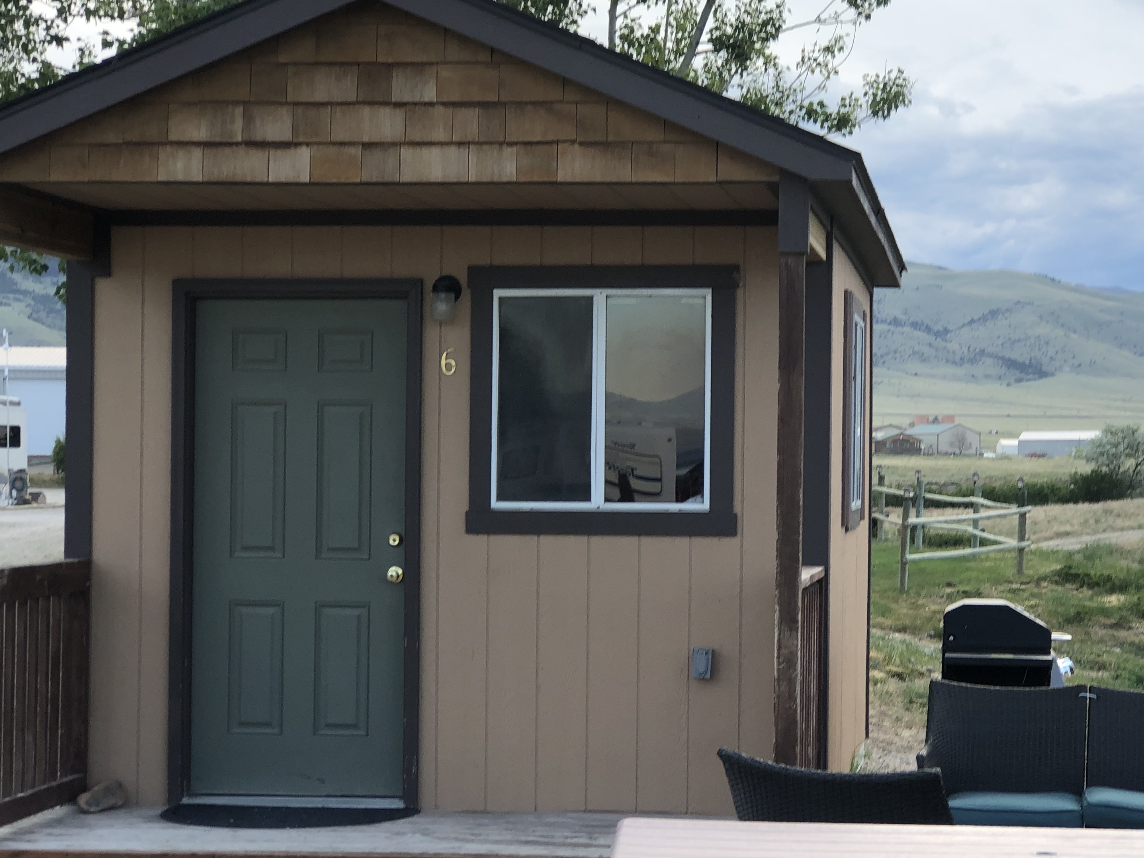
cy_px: 478
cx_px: 783
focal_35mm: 80
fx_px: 2644
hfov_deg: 24.3
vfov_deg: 18.4
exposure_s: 1/130
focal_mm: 6.6
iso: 20
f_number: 2.8
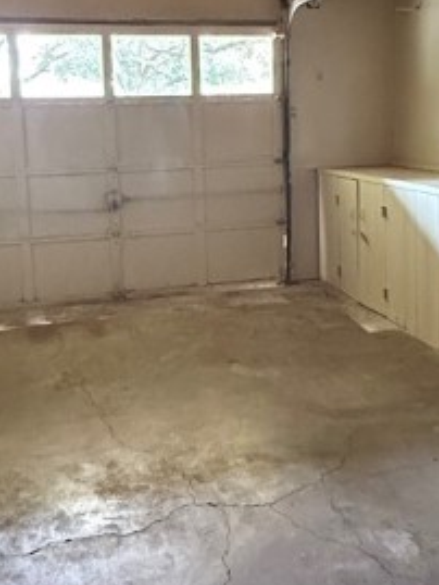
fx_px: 676
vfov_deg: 46.1
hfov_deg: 35.9
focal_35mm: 40
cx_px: 256
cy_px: 200
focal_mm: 2.22
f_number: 2.2
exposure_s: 1/60
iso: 800
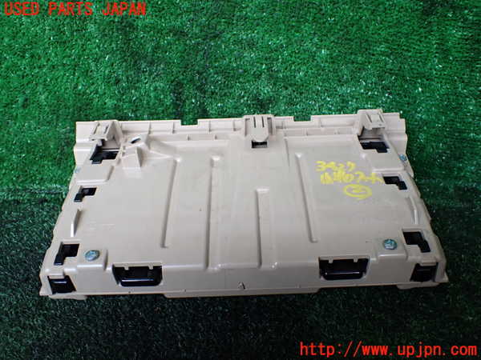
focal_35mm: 30
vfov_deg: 46.8
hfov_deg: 60.0
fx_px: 417
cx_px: 240
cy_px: 180
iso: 250
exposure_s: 1/125
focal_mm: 5.4
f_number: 2.3
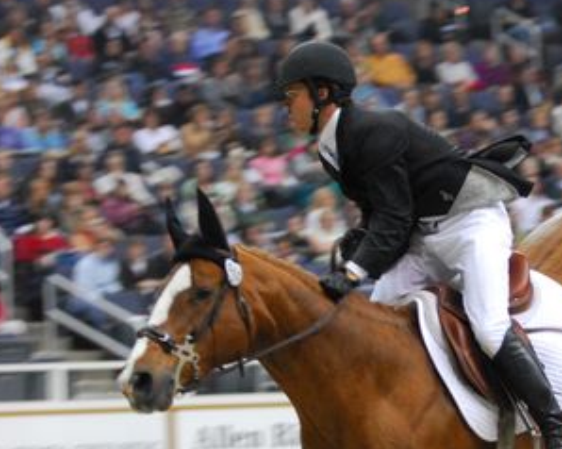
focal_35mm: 242
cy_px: 315
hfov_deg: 8.0
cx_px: 470
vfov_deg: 6.4
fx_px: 4023
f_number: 2.8
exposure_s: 1/160
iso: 1000
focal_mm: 80
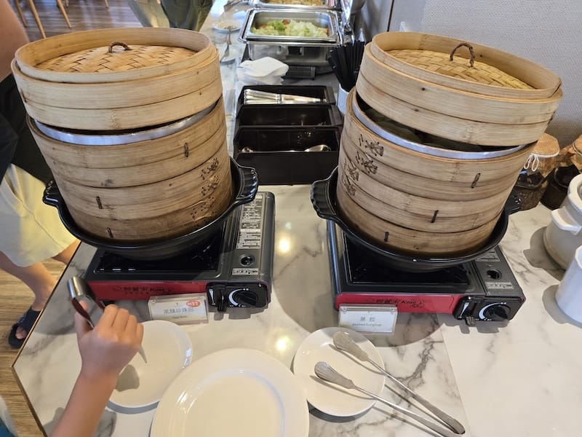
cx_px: 291
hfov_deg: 73.9
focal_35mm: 23
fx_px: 387
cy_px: 218
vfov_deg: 58.9
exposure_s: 1/120
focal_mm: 6.3
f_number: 1.7
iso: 500
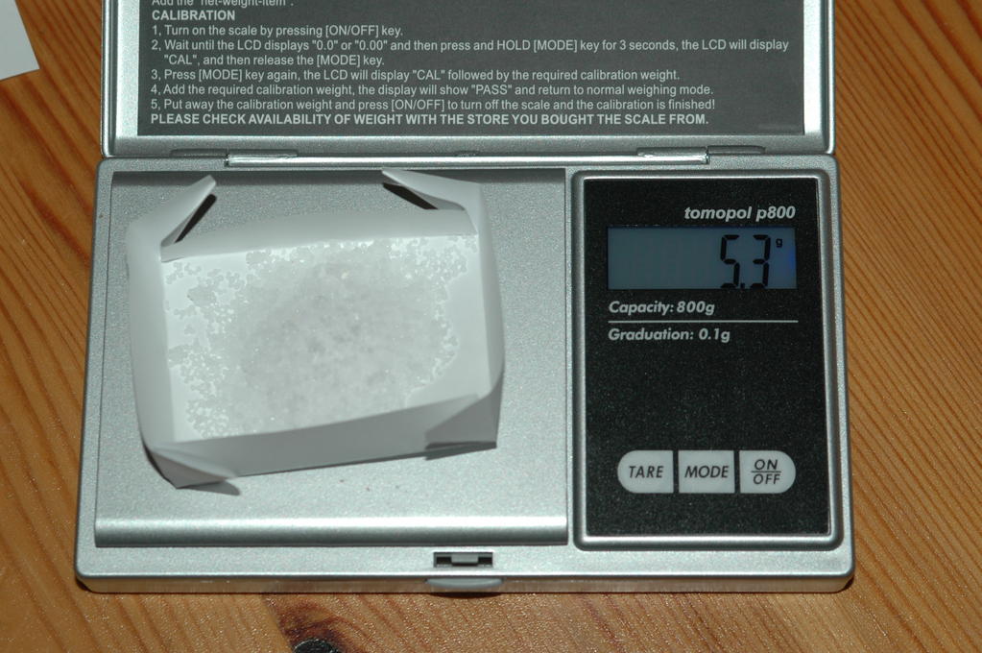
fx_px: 2861
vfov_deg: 13.0
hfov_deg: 19.5
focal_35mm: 105
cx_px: 491
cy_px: 326
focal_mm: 70
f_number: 8
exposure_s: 1/60
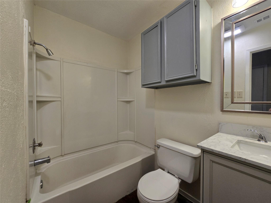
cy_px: 102
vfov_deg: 89.9
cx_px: 136
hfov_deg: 106.2
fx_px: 102
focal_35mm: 13
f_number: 2.2
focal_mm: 2.2
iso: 100
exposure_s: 1/120
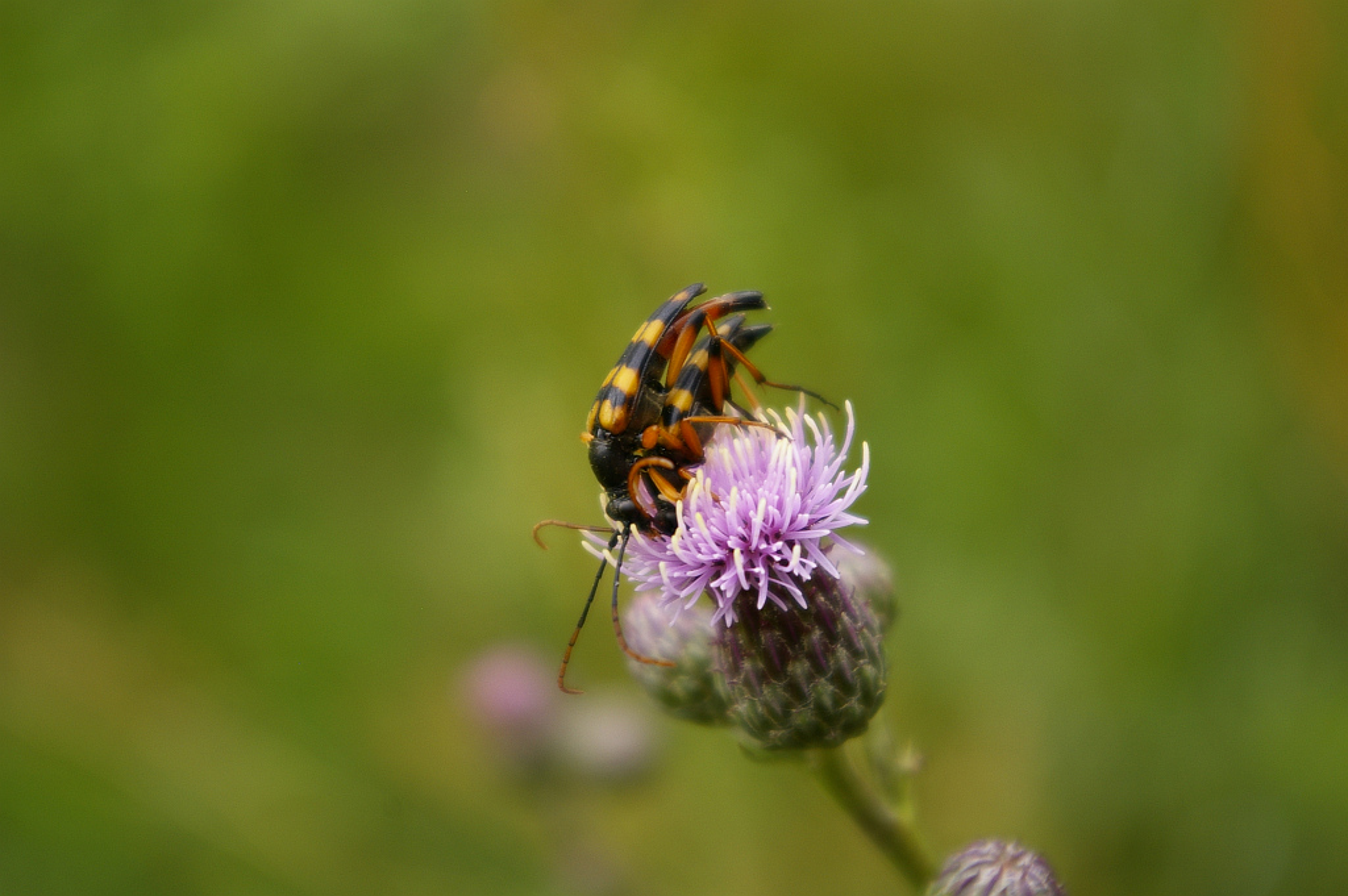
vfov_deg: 16.5
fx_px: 3087
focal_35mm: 82
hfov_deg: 24.6
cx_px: 674
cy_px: 448
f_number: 7.1
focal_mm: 55
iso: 200
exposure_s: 1/125
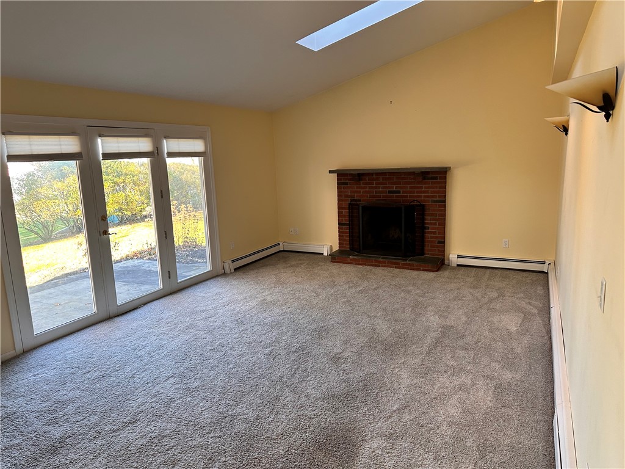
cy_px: 234
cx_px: 312
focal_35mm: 24
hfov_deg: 71.6
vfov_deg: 56.8
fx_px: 433
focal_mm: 6.86
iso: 160
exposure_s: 1/120
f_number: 1.78
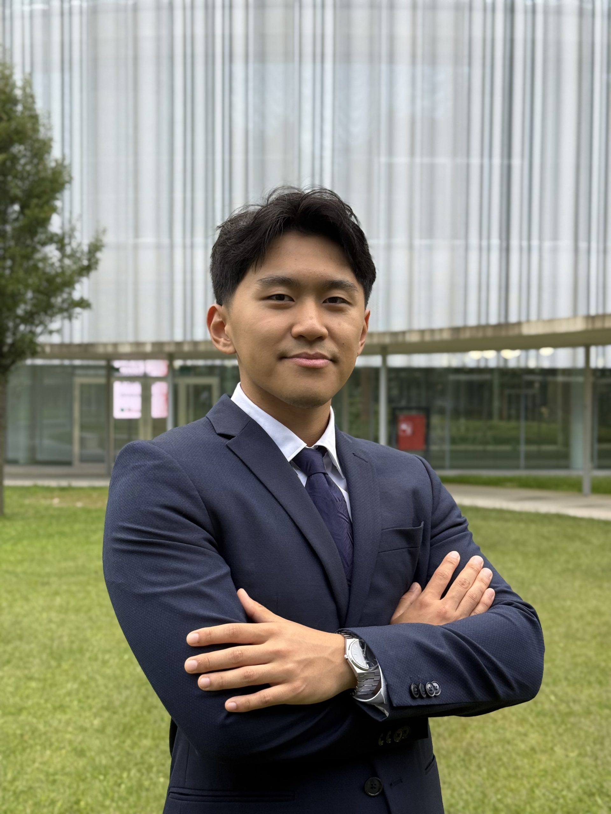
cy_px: 407
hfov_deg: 30.3
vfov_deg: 39.7
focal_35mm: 48
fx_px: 1130
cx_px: 306
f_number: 1.78
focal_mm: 6.76
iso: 50
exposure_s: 1/216
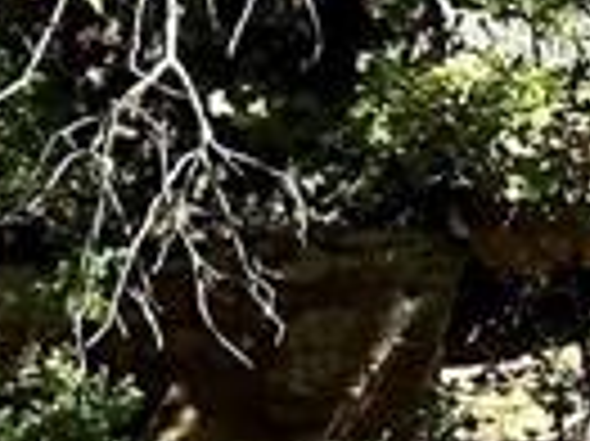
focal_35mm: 376
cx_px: 1585
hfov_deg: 5.1
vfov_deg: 3.9
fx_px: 6403
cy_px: -135
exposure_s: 1/1272
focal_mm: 6.86
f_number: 1.78
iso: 64
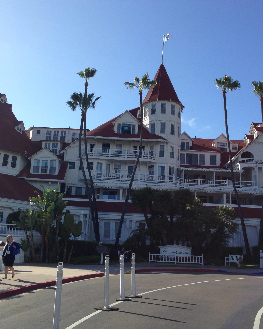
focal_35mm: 43
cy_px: 165
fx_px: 418
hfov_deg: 34.9
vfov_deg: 42.9
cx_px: 132
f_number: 2.4
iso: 50
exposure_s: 1/1466
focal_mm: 4.12
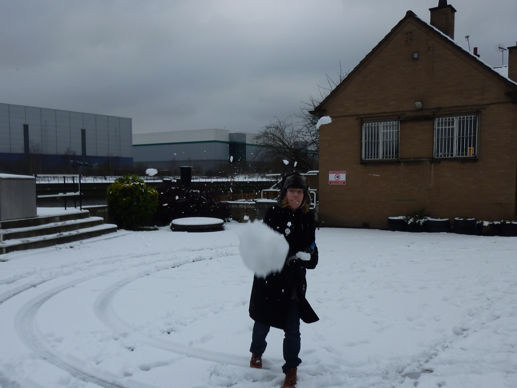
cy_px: 228
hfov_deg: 53.6
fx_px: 508
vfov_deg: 41.6
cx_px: 210
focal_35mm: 34
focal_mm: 4.5
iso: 80
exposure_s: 1/320
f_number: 3.3
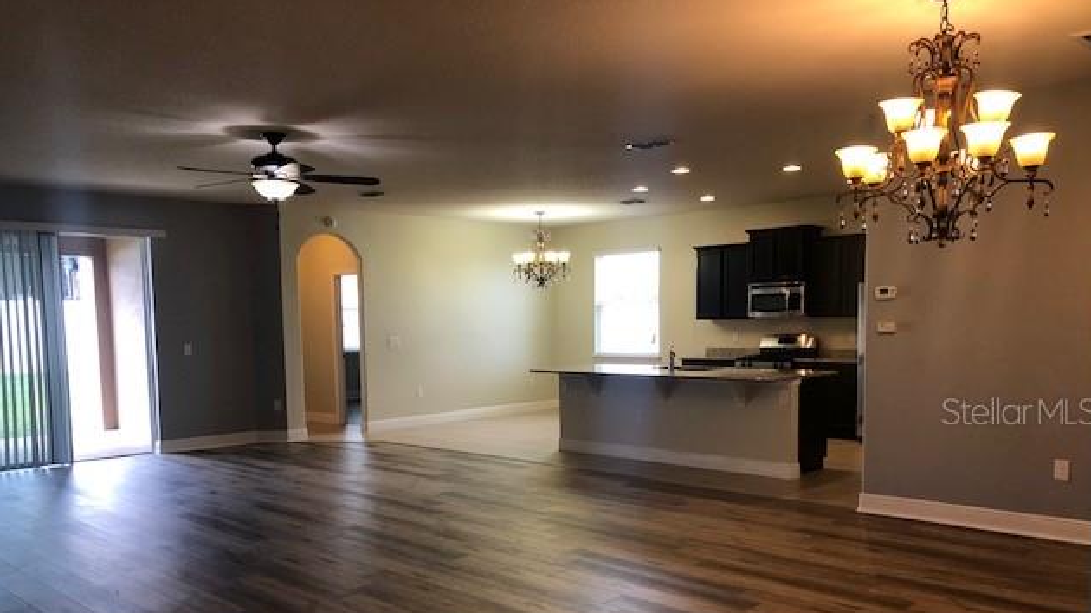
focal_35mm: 31
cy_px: 410
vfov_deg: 37.3
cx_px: 551
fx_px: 897
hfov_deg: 62.6
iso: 25
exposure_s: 1/40
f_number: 1.8
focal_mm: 3.99
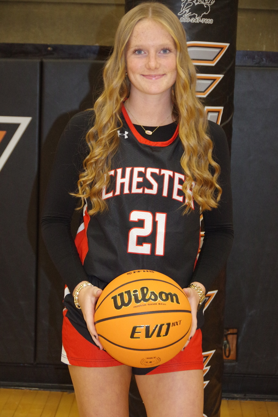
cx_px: 139
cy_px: 208
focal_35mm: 90
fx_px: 1042
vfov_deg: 22.6
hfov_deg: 15.2
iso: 3200
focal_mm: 60
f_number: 4.5
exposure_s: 1/125
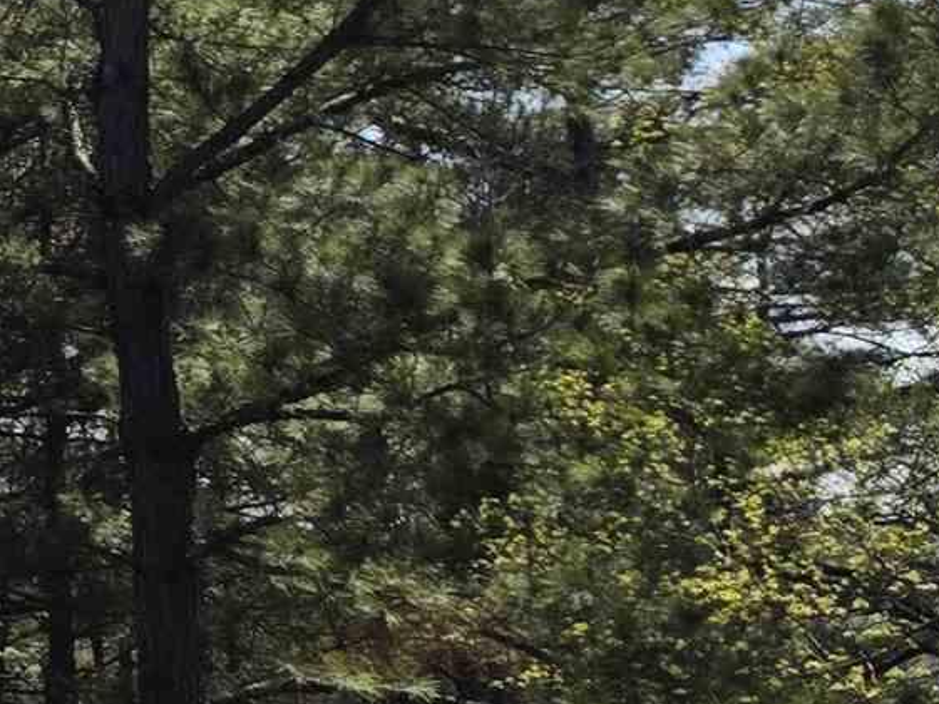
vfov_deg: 11.8
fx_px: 3419
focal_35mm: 126
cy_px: 276
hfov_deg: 12.1
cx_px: -1394
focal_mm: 6.5
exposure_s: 1/7329
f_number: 1.4
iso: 64
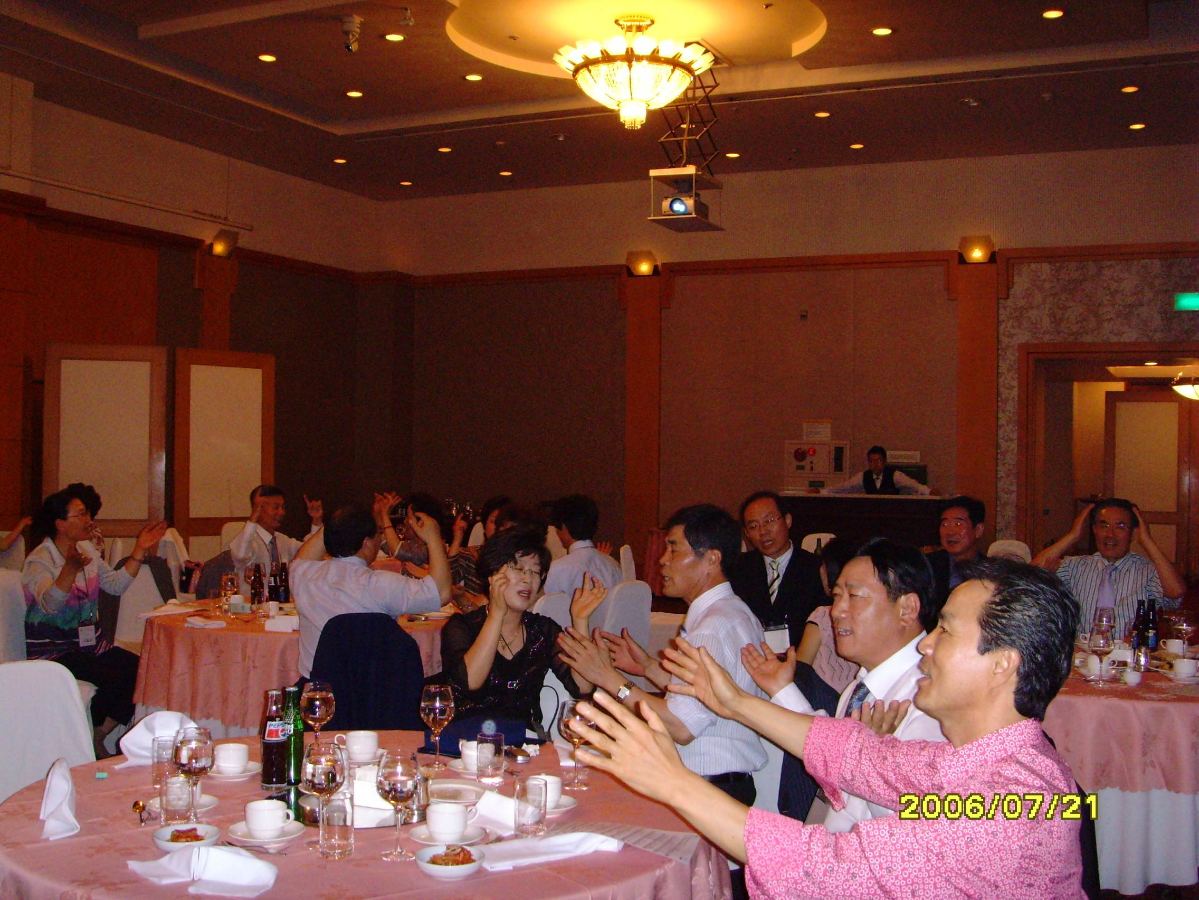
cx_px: 600
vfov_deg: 36.8
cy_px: 450
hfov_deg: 47.9
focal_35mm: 39
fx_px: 1351
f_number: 3.5
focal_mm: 6.6
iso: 400
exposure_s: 1/45
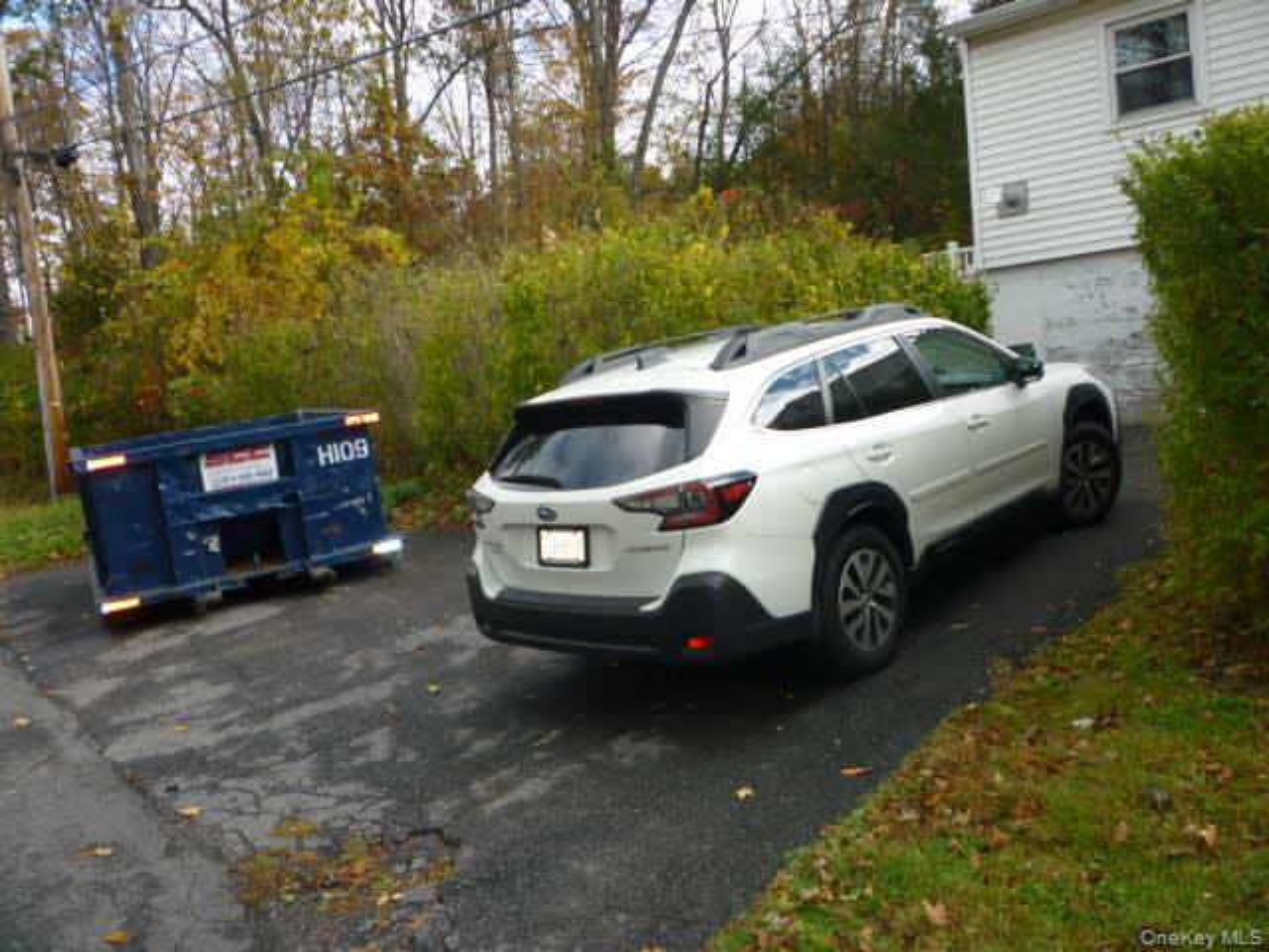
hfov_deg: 61.7
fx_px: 1063
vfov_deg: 48.2
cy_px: 476
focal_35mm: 29
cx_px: 634
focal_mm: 5.2
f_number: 3.3
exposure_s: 1/250
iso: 100
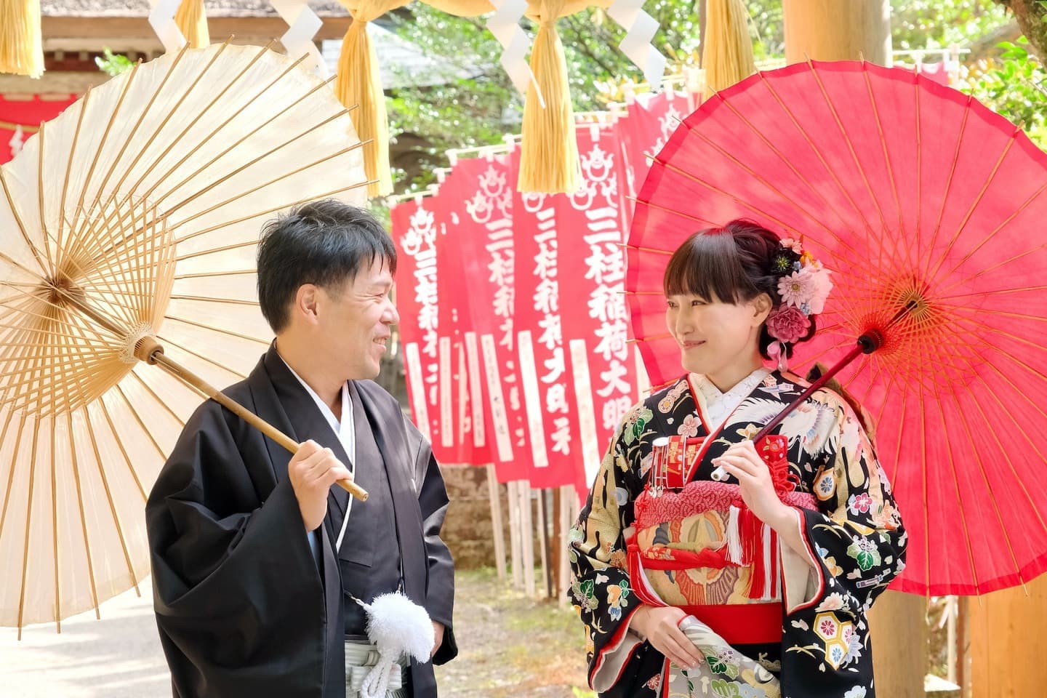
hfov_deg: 22.4
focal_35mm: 91
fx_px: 2646
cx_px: 524
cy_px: 349
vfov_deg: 15.0
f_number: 6.4
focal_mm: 60.8
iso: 1600
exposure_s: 1/250
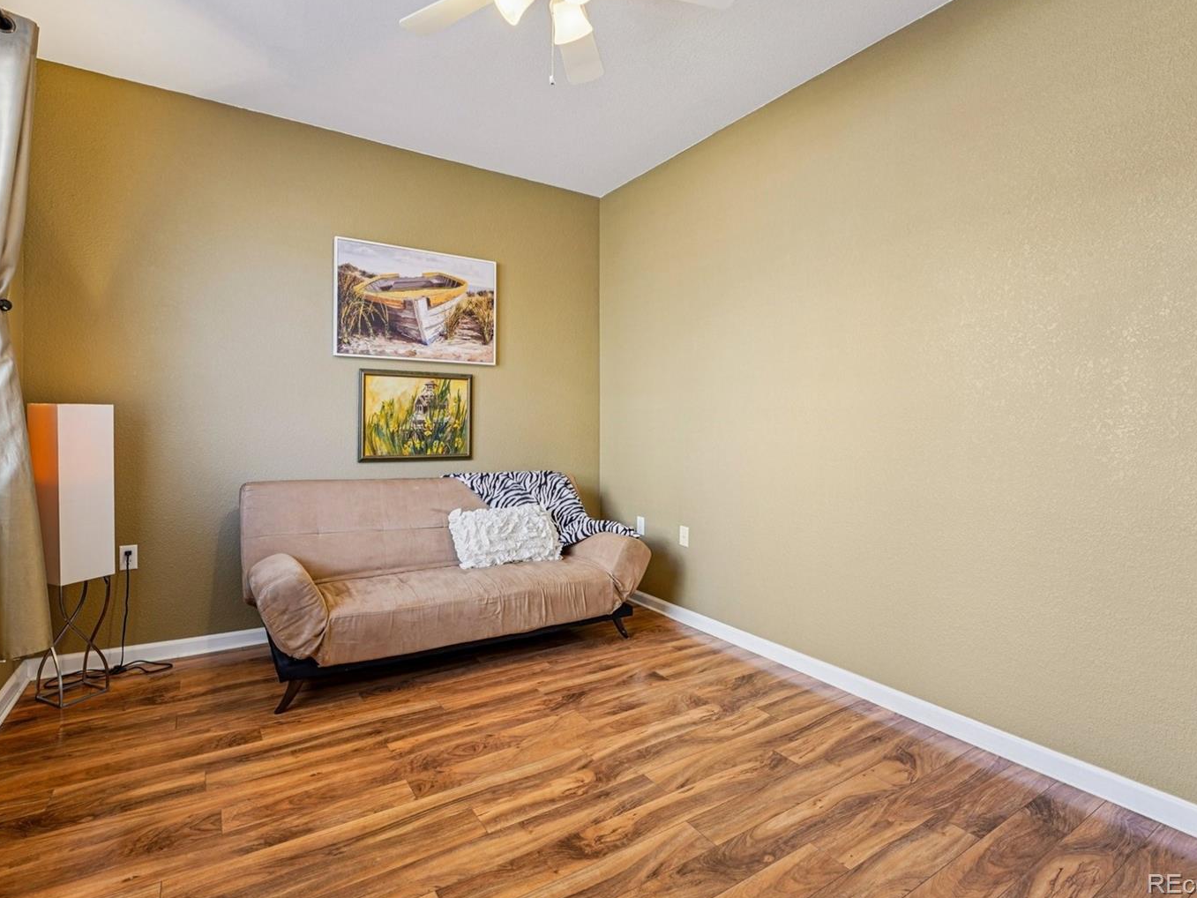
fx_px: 592
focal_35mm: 17
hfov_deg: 90.6
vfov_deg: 74.3
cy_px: 432
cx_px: 585
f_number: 8
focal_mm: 15.1
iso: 400
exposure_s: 1/10
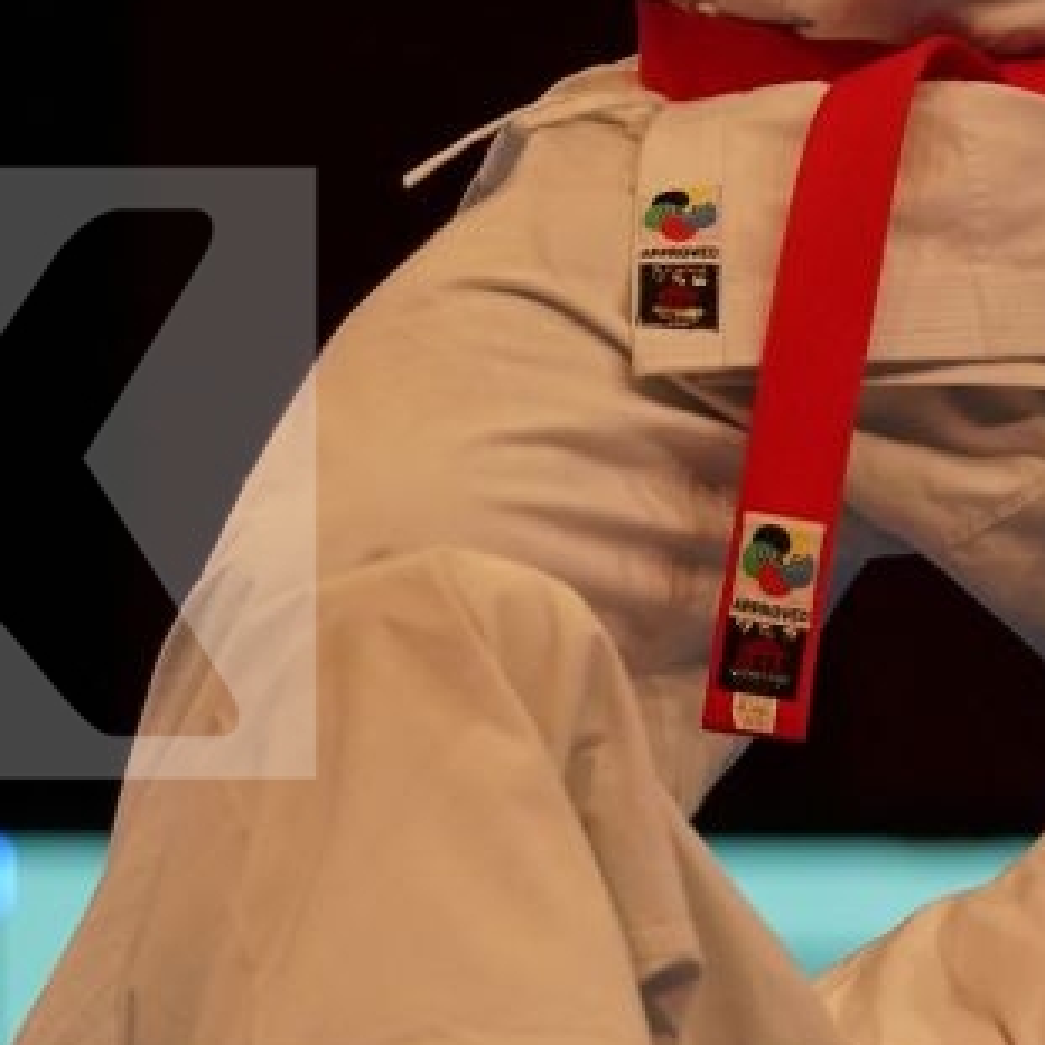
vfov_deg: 2.3
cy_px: 474
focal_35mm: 763
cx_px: 1142
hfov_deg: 2.3
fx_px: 26060
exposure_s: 1/250
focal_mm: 155
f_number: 2.8
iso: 500
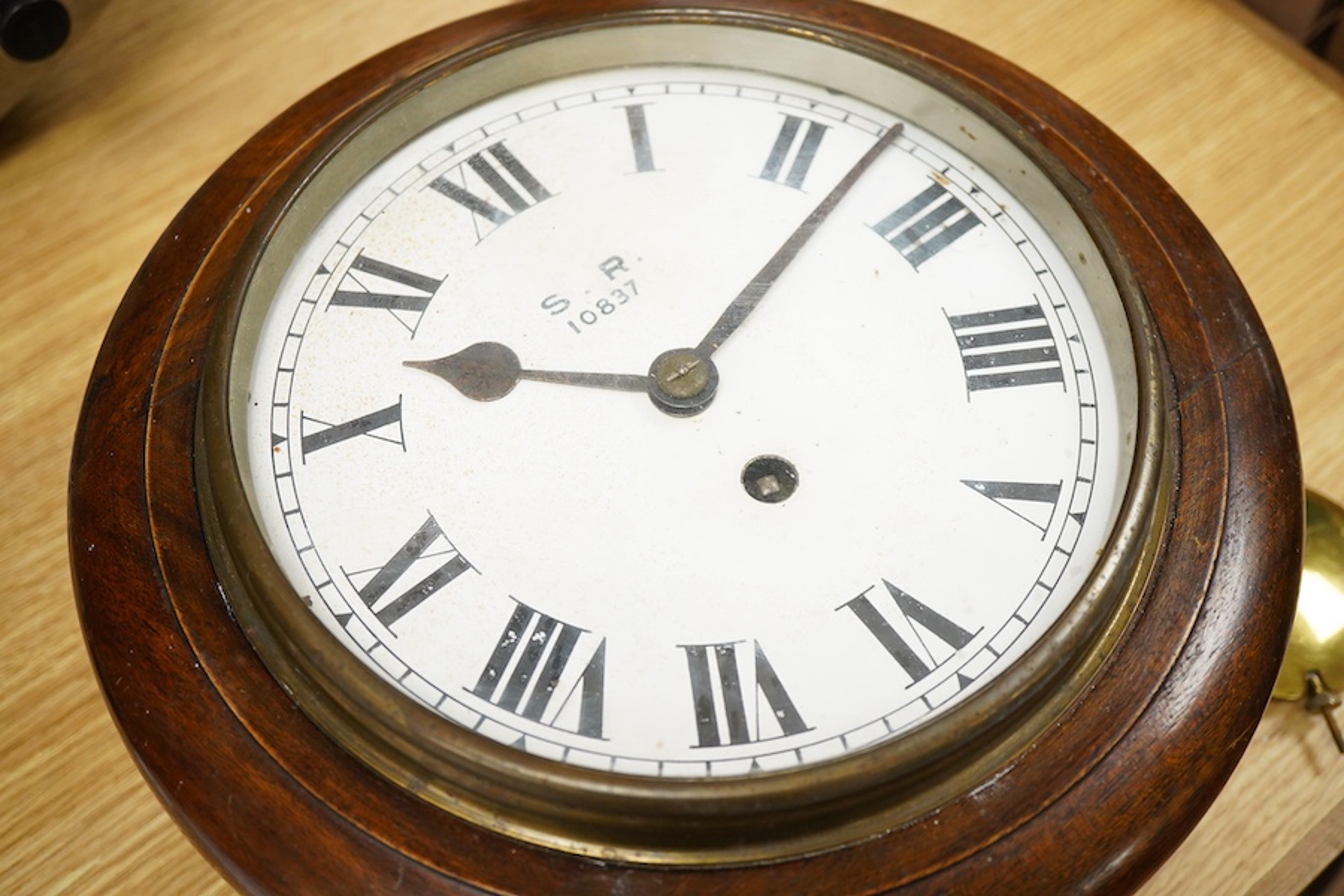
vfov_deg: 29.9
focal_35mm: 45
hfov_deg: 43.6
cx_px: 672
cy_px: 448
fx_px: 1680
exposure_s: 1/125
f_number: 5.6
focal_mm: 30
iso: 1250
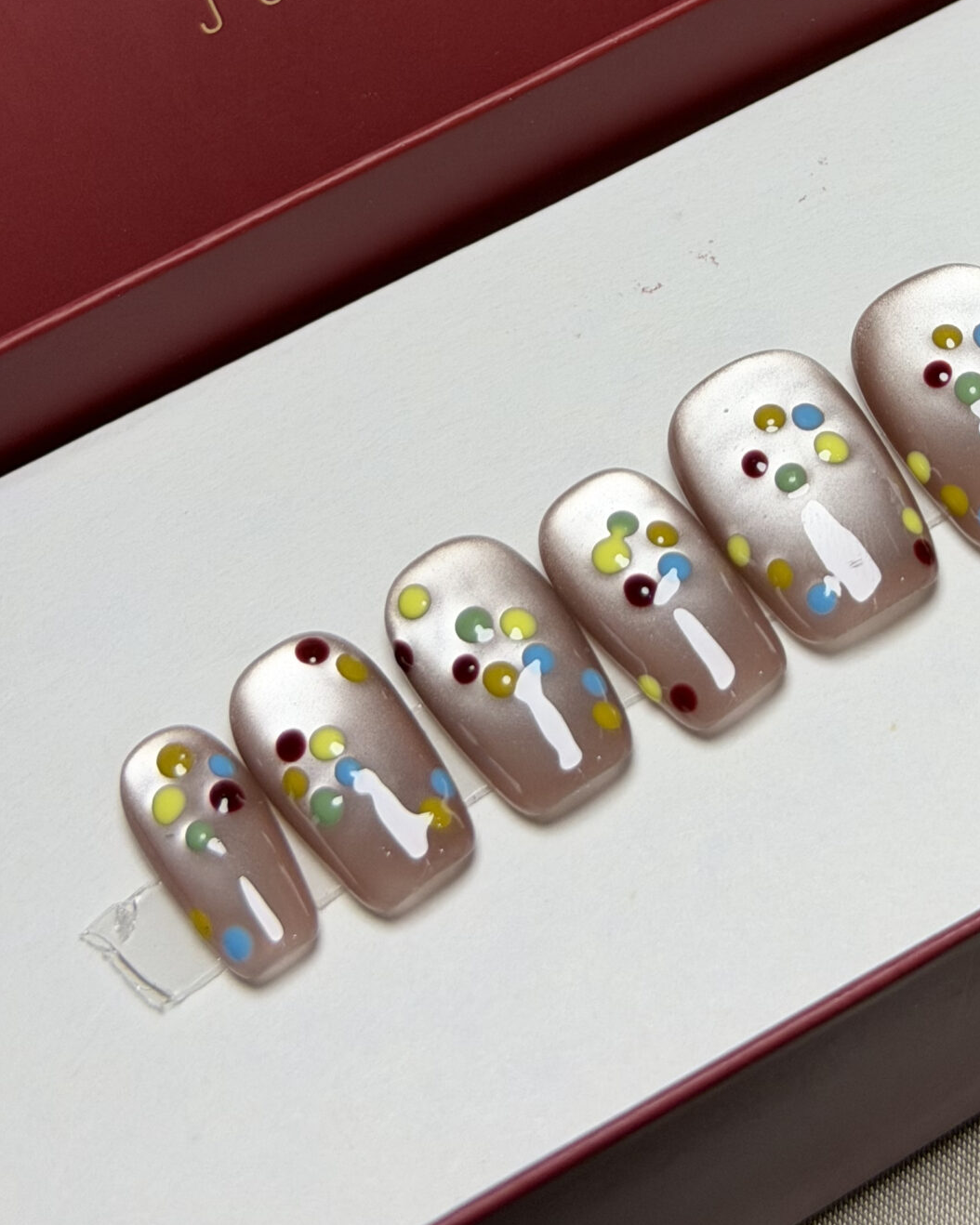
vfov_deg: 20.5
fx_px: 3300
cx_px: 825
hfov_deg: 16.7
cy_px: 46
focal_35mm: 91
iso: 100
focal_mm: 6.76
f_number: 1.78
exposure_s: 1/99
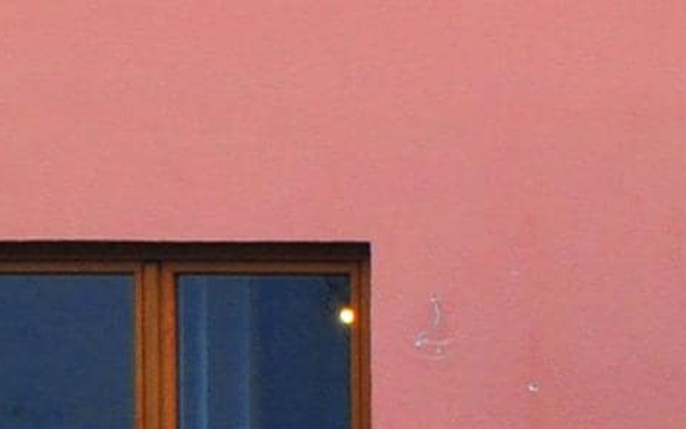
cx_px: 1035
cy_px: -6
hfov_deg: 17.0
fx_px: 2075
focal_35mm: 111
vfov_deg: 11.7
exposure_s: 1/30
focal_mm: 10
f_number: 9
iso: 200
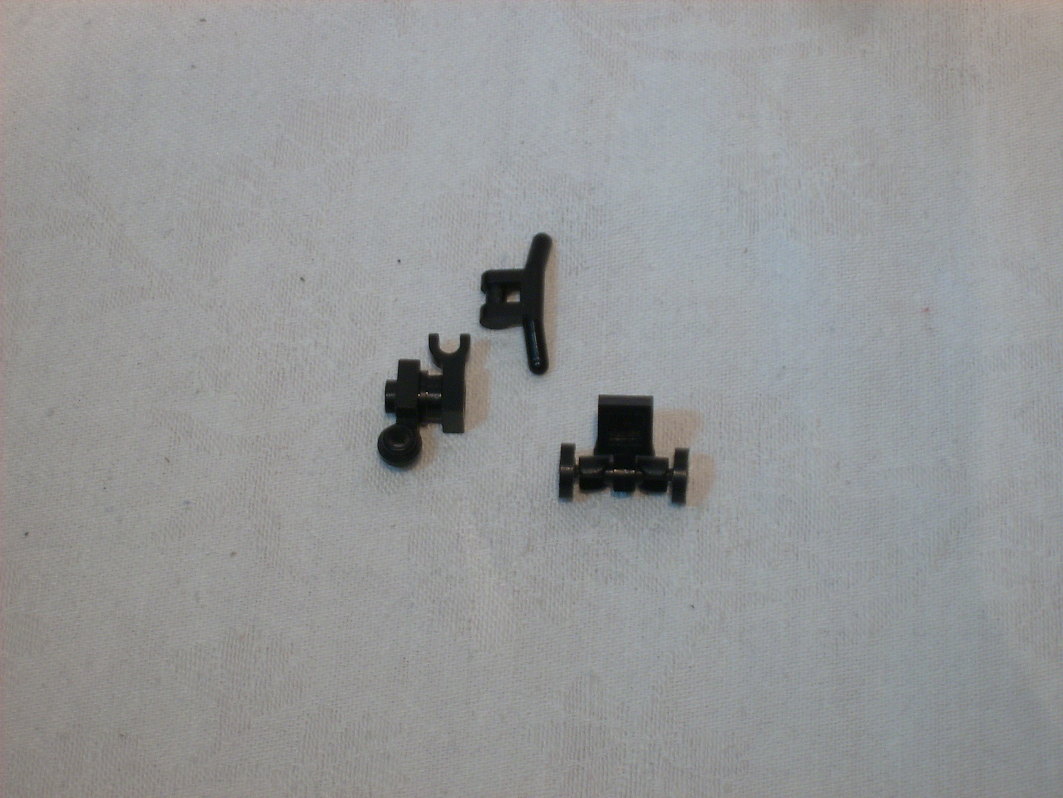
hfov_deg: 19.1
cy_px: 399
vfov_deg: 14.4
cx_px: 532
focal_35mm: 103
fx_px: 3163
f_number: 4.9
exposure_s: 1/6
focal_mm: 17.14
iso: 50
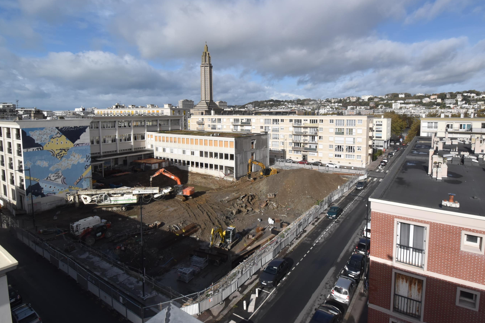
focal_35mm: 20
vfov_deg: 62.7
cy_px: 139
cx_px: 252
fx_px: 264
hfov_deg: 85.1
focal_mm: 11
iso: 400
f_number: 10
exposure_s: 1/1250
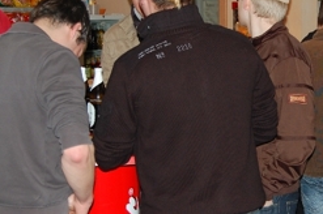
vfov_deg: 12.8
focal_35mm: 107
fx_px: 959
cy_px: 77
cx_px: 222
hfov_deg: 19.0
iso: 400
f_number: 4.2
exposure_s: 1/60
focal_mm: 30
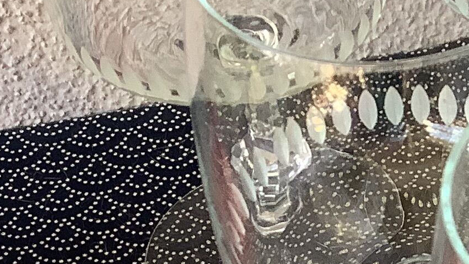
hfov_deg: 15.8
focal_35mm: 130
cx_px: 570
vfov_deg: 8.9
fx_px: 1617
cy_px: 502
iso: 64
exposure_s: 1/60
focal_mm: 3.3
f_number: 2.4
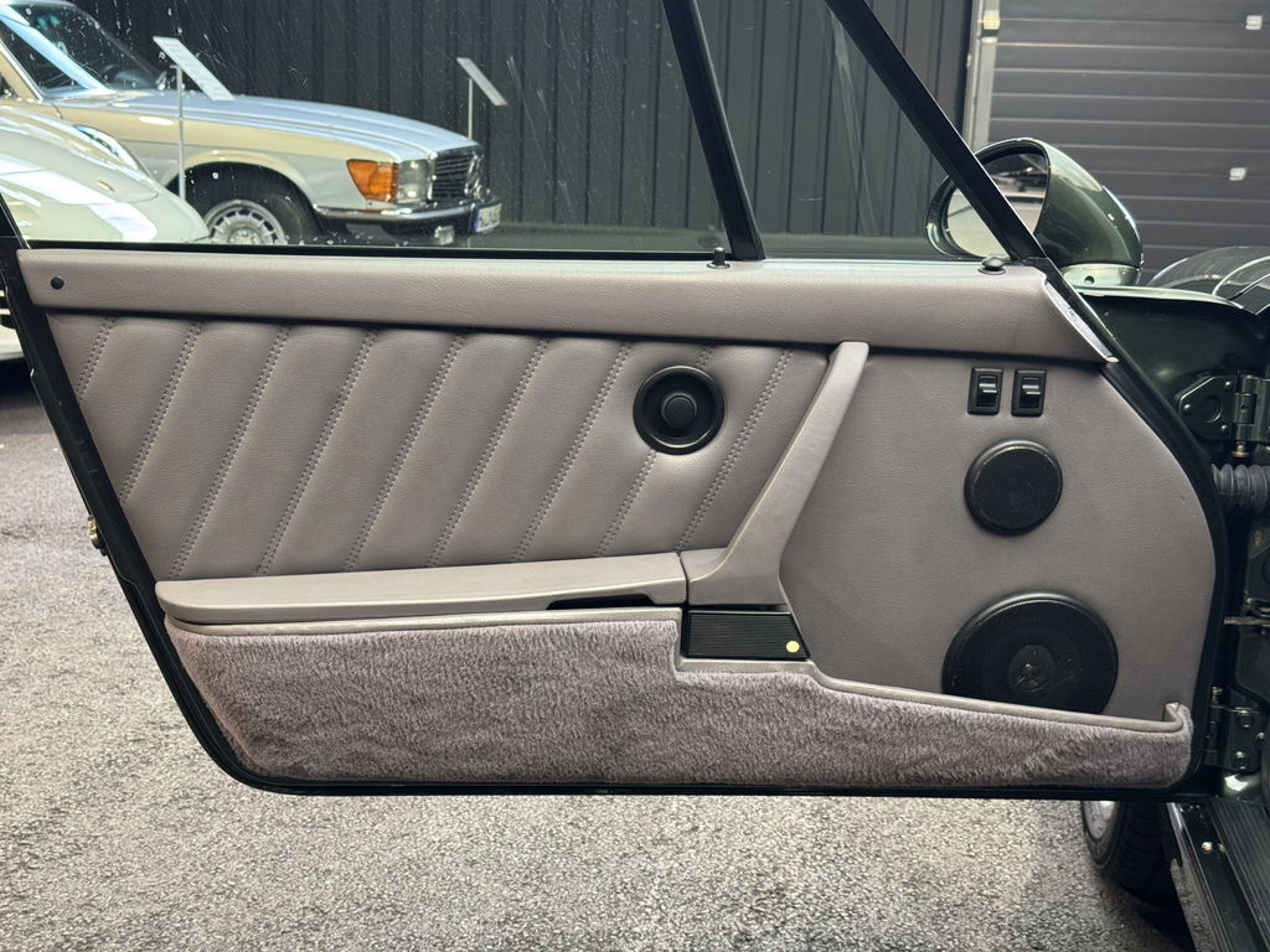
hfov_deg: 39.7
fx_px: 1761
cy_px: 476
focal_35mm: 48
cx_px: 635
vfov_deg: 30.3
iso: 250
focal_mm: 6.76
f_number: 1.78
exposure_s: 1/50
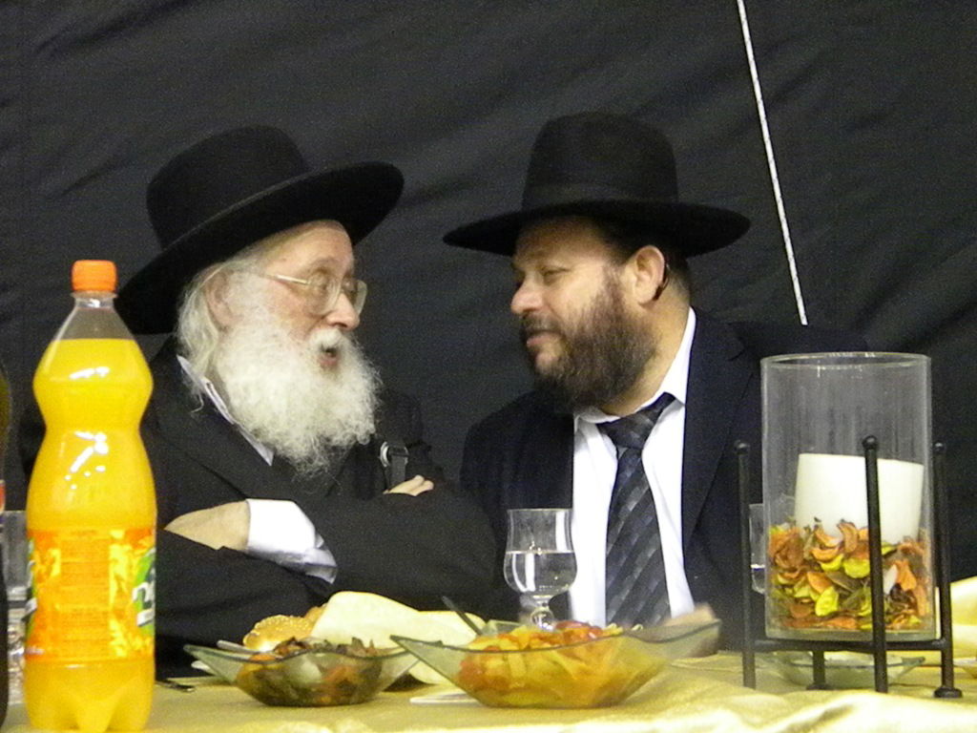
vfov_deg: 17.8
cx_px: 488
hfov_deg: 23.6
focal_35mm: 83
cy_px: 366
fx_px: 2343
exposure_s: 1/47.3
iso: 3200
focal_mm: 15.1
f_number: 4.5
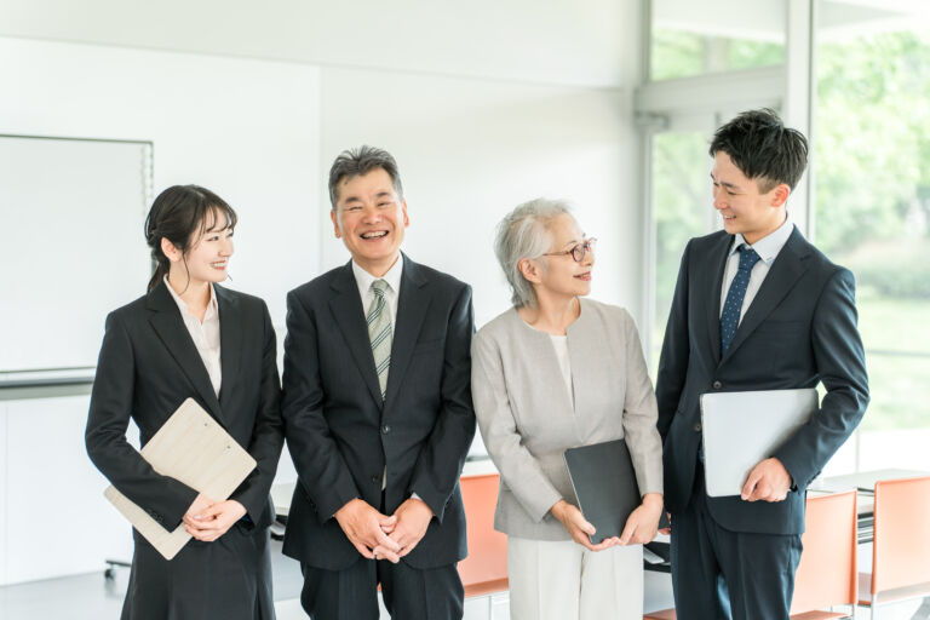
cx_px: 465
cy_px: 310
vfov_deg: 16.1
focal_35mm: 85
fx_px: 2196
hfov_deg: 23.9
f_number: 2.8
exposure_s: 1/500
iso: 250
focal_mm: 85
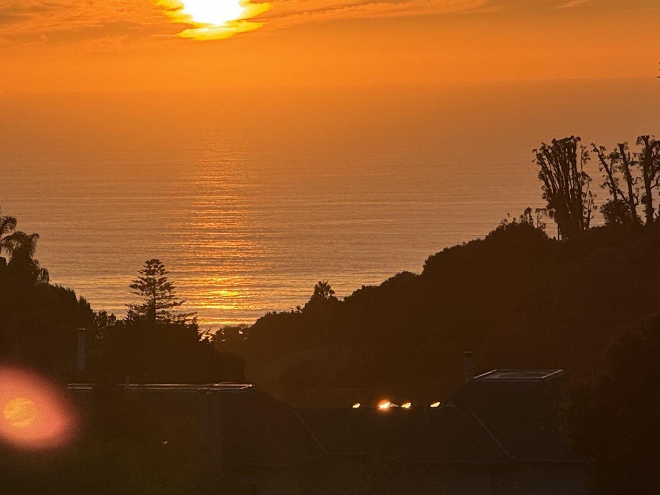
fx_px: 3566
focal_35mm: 187
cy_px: 230
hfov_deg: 10.5
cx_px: 129
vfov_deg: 7.9
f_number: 2.8
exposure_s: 1/763
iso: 25
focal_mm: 9
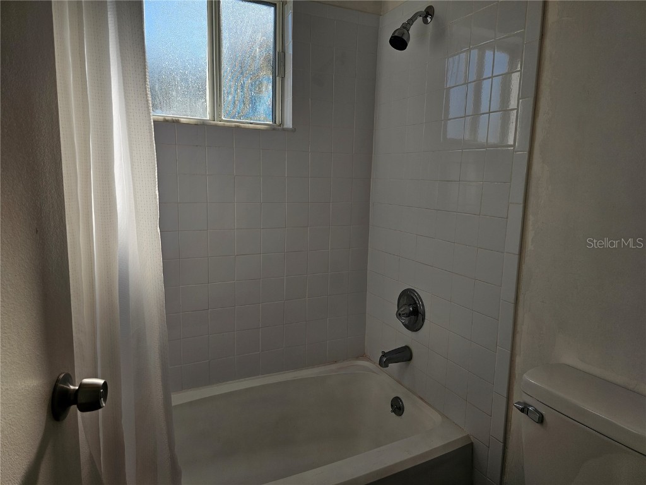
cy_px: 242
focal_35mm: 23
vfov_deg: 58.9
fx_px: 429
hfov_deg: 73.9
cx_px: 323
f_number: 1.7
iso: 10
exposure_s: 1/267
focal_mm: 6.3
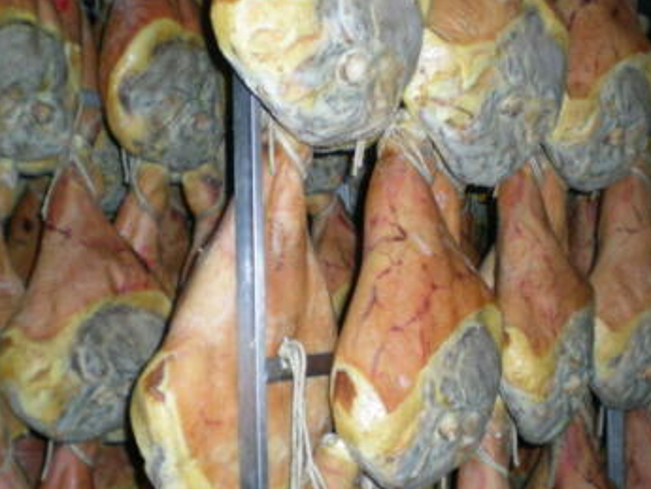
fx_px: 1035
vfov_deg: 26.6
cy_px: 273
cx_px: 362
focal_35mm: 55
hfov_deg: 34.9
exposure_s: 1/60
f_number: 3.1
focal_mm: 6.3
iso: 116
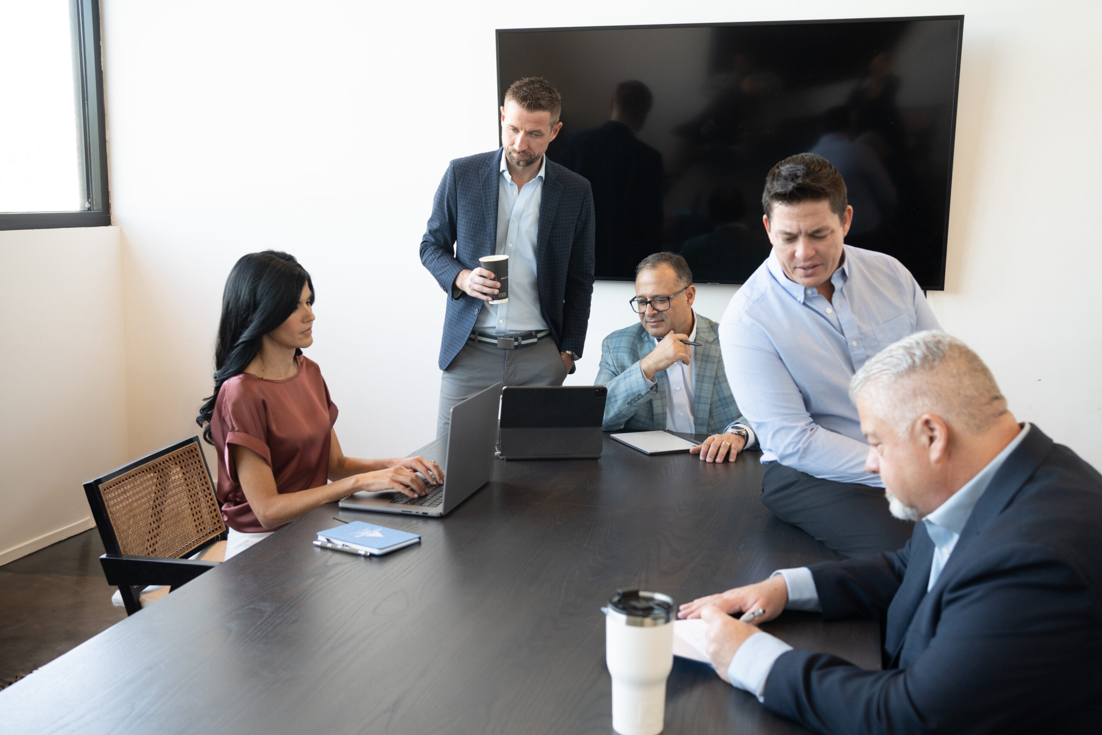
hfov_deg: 54.4
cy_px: 368
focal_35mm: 35
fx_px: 1071
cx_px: 551
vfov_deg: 37.9
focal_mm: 35
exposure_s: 1/125
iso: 640
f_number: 4.5
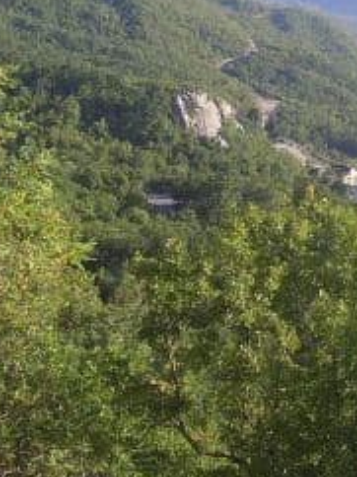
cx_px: 237
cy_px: 194
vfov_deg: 22.8
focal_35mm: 86
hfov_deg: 17.1
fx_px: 1185
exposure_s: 1/125
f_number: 4.8
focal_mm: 8
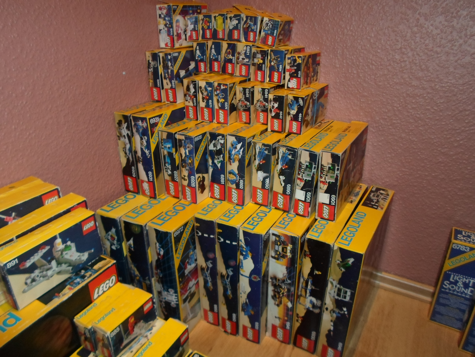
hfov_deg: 69.4
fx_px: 343
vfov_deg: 54.9
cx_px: 238
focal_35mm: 25
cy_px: 178
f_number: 2.5
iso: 400
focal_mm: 4.5
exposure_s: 1/20
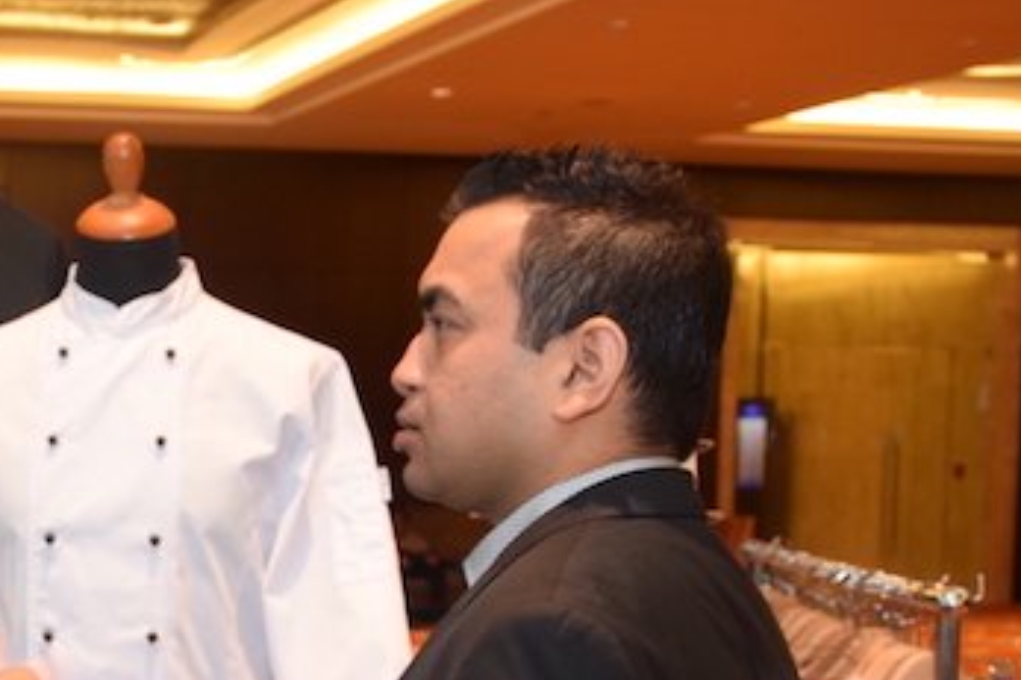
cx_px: -9
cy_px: 704
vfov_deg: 16.6
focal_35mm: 80
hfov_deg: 24.2
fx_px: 2268
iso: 500
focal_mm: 22
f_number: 5
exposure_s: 1/20
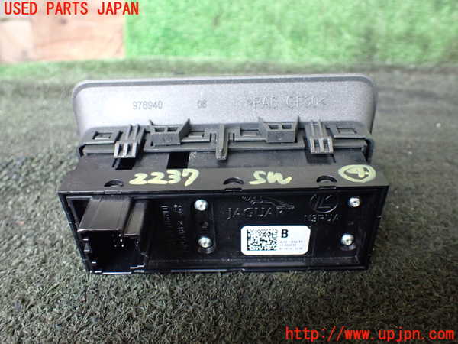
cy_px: 172
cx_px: 229
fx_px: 397
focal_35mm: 30
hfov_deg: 60.0
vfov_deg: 46.8
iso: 800
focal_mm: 5.4
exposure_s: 1/40
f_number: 2.3
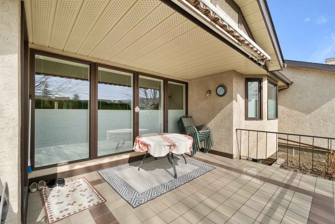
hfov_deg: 100.4
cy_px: 112
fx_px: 140
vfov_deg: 77.4
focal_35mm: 15
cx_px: 168
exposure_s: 1/80
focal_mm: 10
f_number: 10
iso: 100
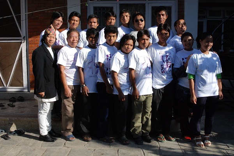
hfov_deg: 46.4
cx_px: 117
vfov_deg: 31.9
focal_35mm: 42
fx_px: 273
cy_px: 78
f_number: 13
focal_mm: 28
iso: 800
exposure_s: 1/640
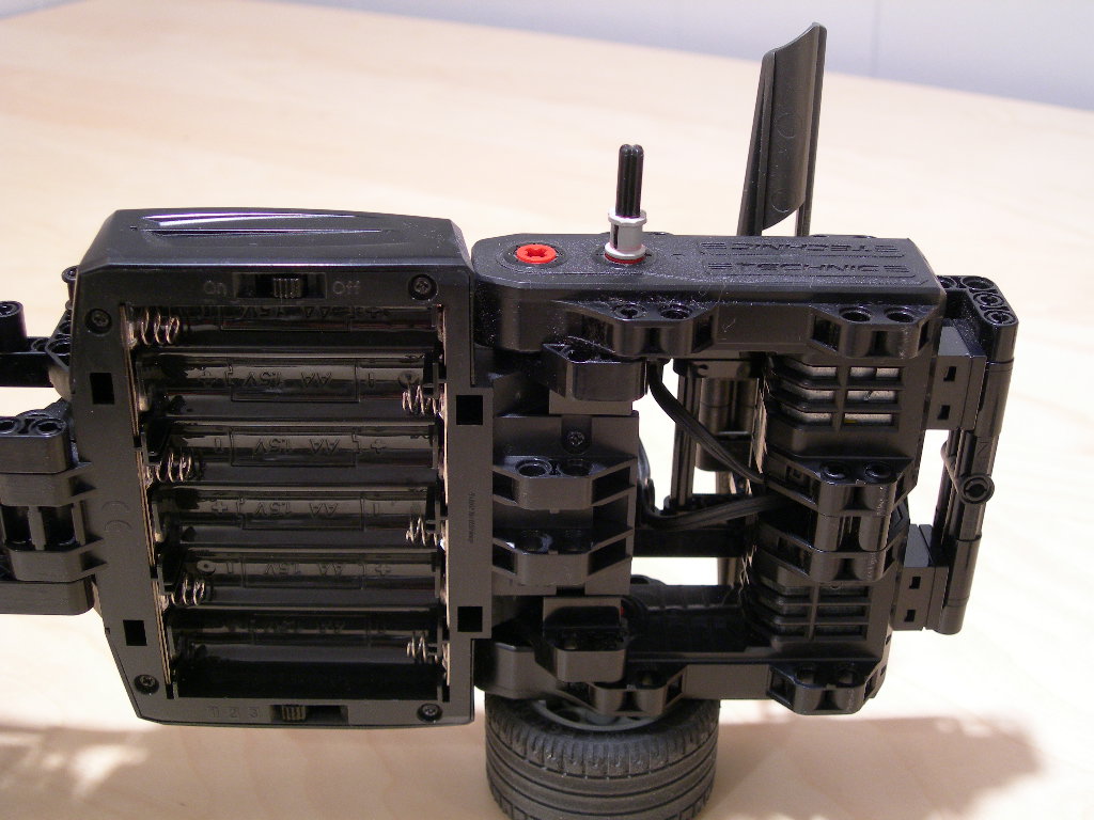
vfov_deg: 28.6
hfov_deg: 37.5
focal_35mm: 51
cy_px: 410
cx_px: 547
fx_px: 1612
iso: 145
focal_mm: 10.6
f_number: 3.2
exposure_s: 1/3.9
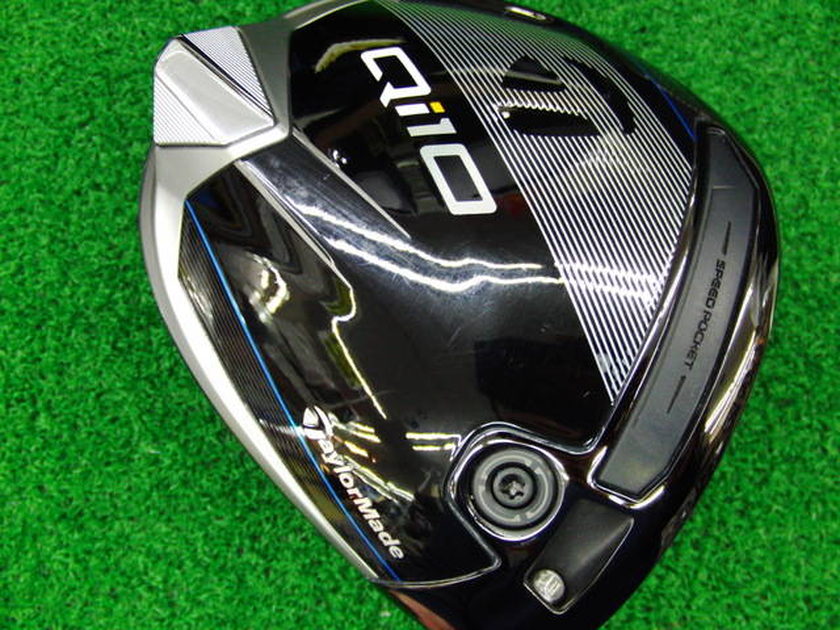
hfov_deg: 50.1
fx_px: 898
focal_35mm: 37
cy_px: 315
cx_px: 420
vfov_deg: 38.7
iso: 400
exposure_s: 1/40
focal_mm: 6.42
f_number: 3.6
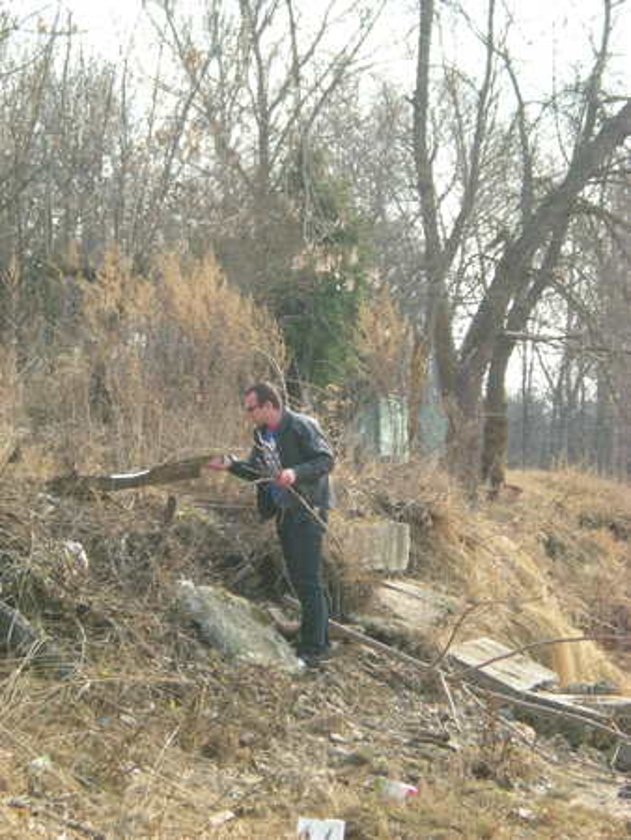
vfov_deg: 17.3
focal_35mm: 114
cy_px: 420
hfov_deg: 13.0
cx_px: 316
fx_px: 2768
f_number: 5.9
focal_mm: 18.9
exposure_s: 1/130
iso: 132
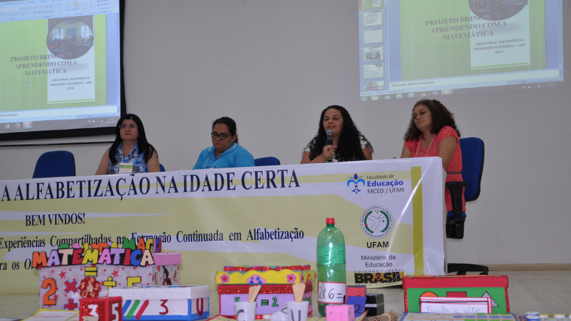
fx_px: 772
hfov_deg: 40.6
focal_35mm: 51
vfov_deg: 23.5
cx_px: 283
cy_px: 175
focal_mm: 32
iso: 400
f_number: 4.2
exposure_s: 1/40
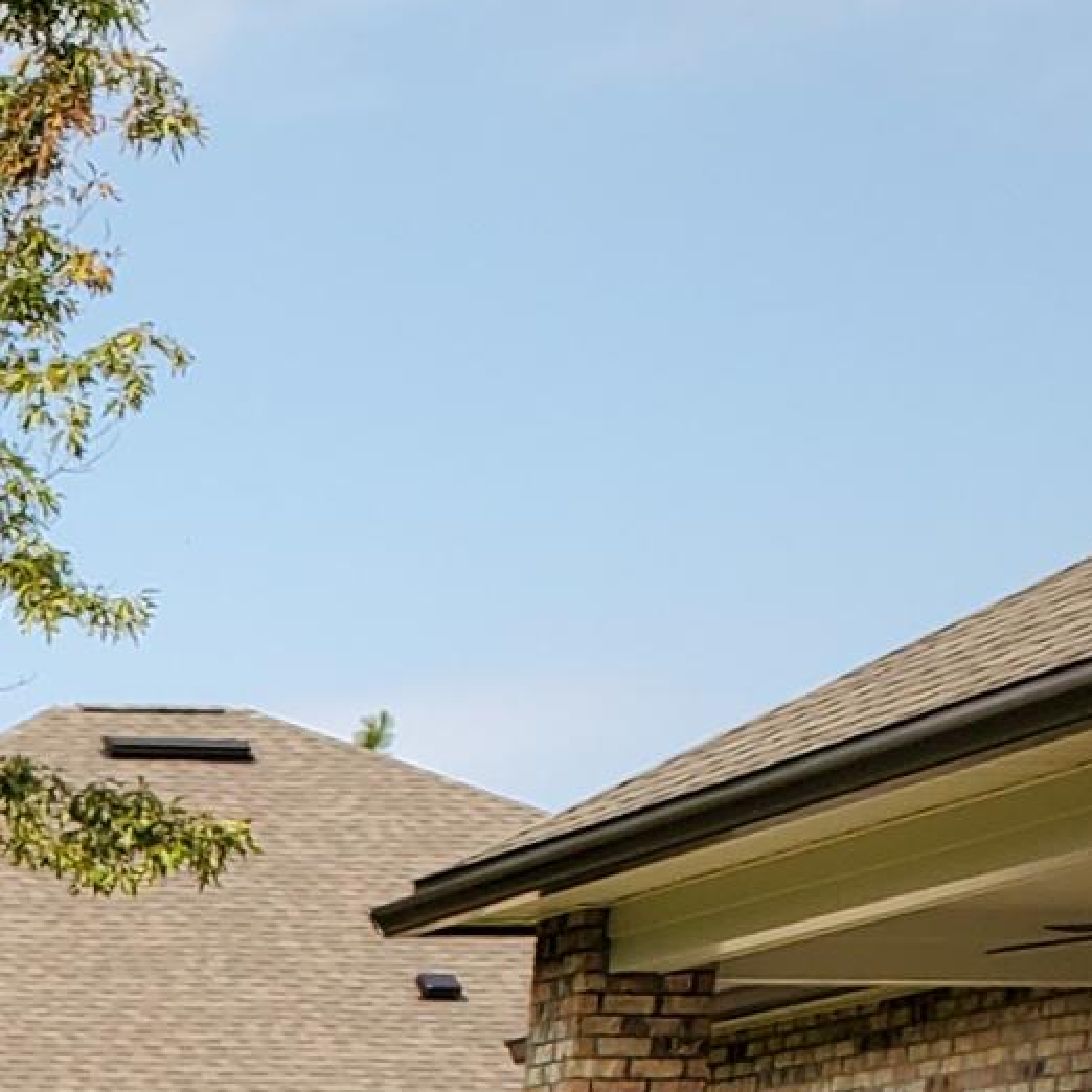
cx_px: -1749
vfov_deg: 11.9
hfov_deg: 10.7
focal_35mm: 132
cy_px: 2102
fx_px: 4711
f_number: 2.4
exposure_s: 1/897
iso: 50
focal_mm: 4.3
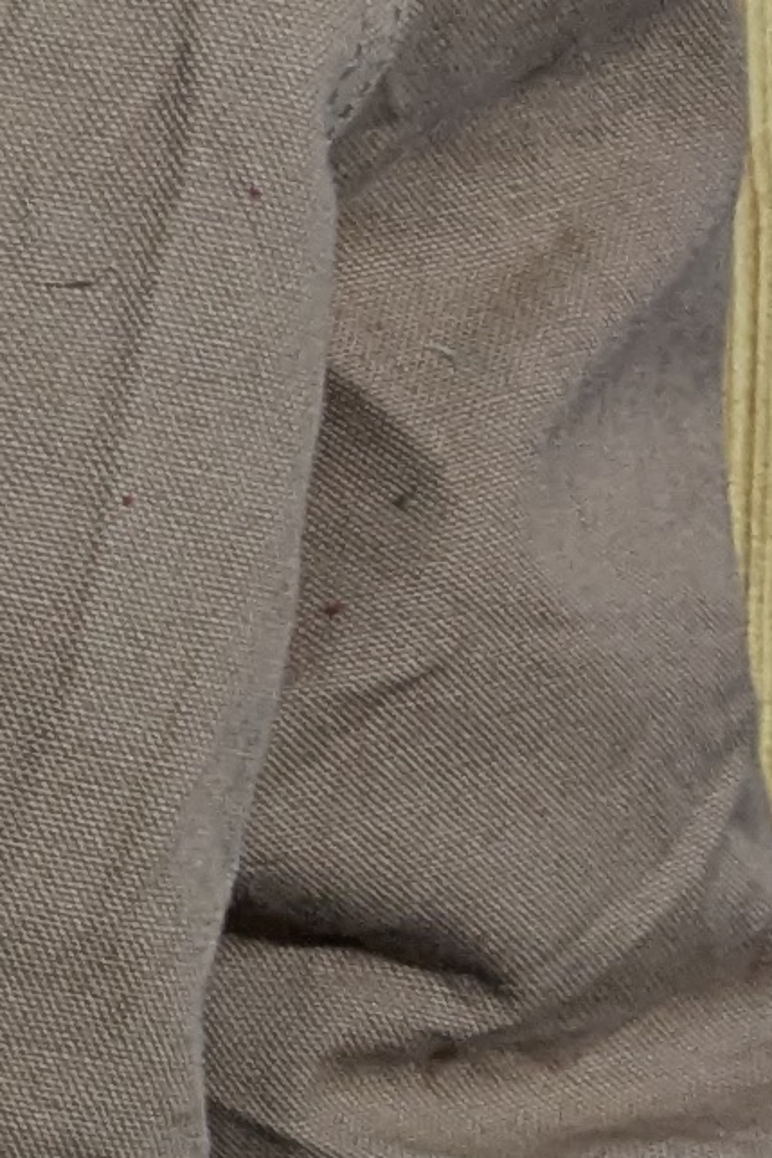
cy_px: 677
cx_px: -1551
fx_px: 5658
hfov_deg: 7.0
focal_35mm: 176
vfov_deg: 11.7
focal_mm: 4.38
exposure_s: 1/25
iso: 122
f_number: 1.73
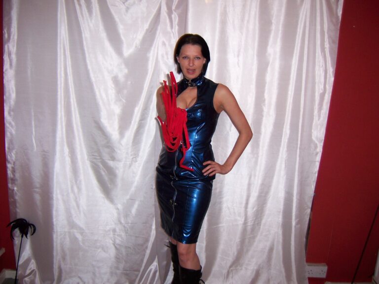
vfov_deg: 39.7
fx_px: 394
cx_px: 190
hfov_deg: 51.3
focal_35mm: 36
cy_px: 142
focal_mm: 6
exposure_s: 1/60
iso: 125
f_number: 2.8
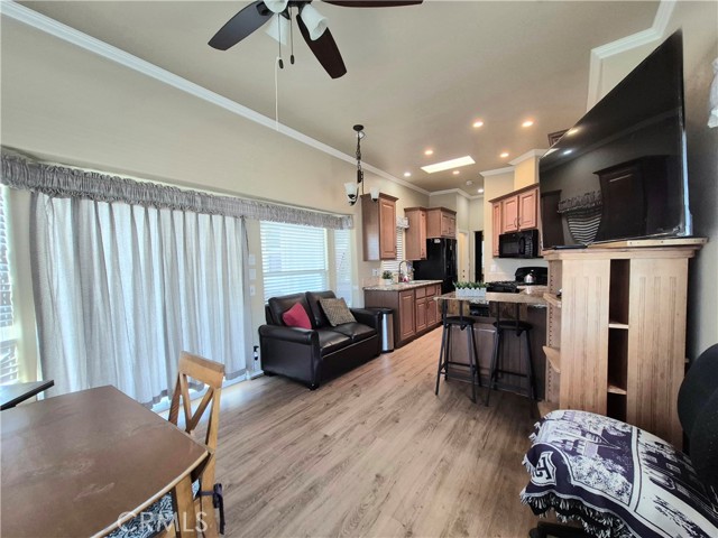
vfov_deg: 89.9
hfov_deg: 106.2
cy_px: 269
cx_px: 359
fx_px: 270
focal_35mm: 13
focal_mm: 1.74
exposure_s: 1/60.2
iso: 160
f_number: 2.2
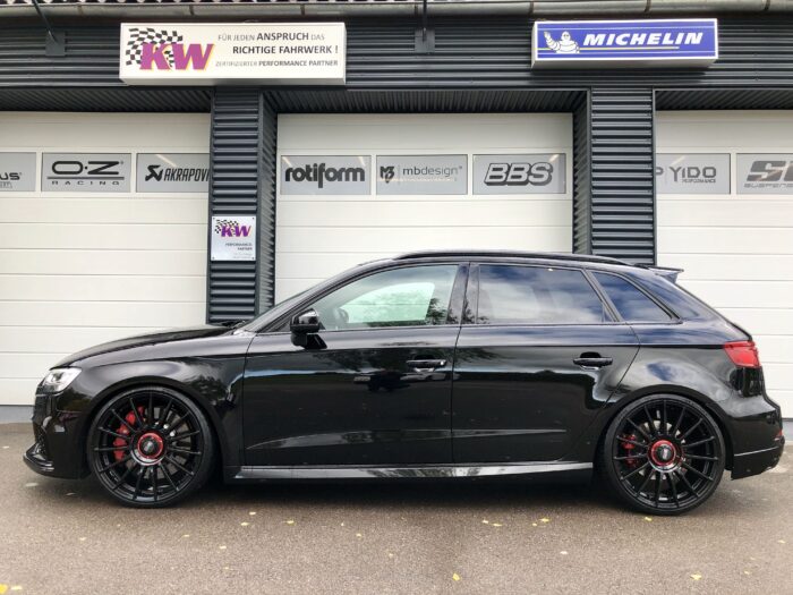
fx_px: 641
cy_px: 298
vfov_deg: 49.7
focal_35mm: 28
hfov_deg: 63.4
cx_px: 396
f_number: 1.8
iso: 20
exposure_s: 1/403
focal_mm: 3.99
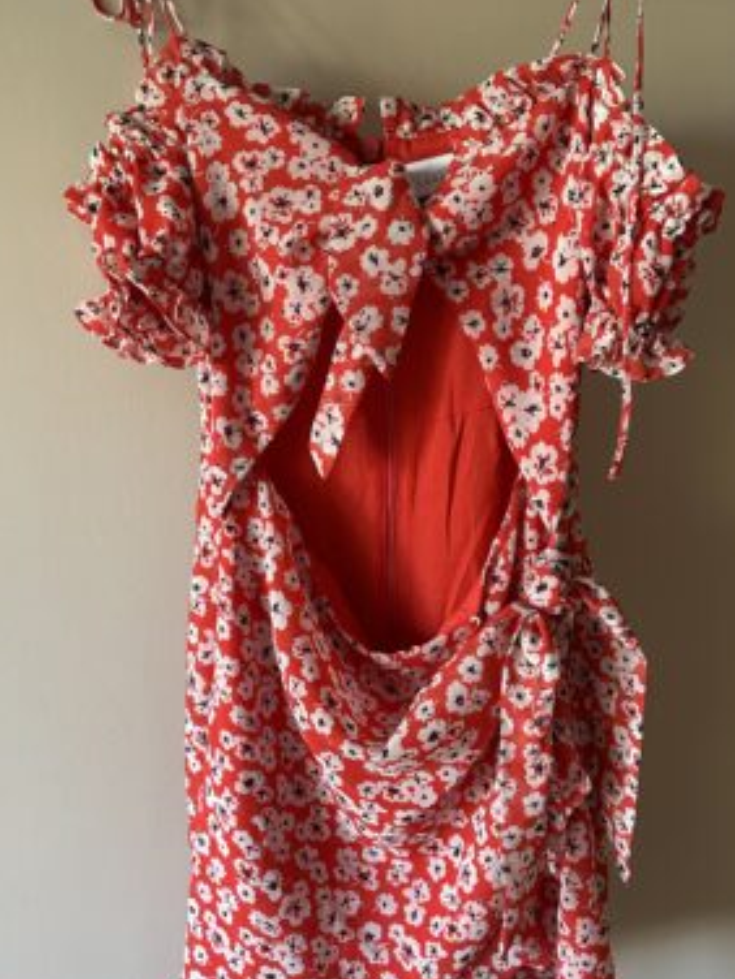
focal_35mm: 34
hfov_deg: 41.8
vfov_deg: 53.8
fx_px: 963
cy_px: 543
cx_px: 373
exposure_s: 1/60
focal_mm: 6.86
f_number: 1.78
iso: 250
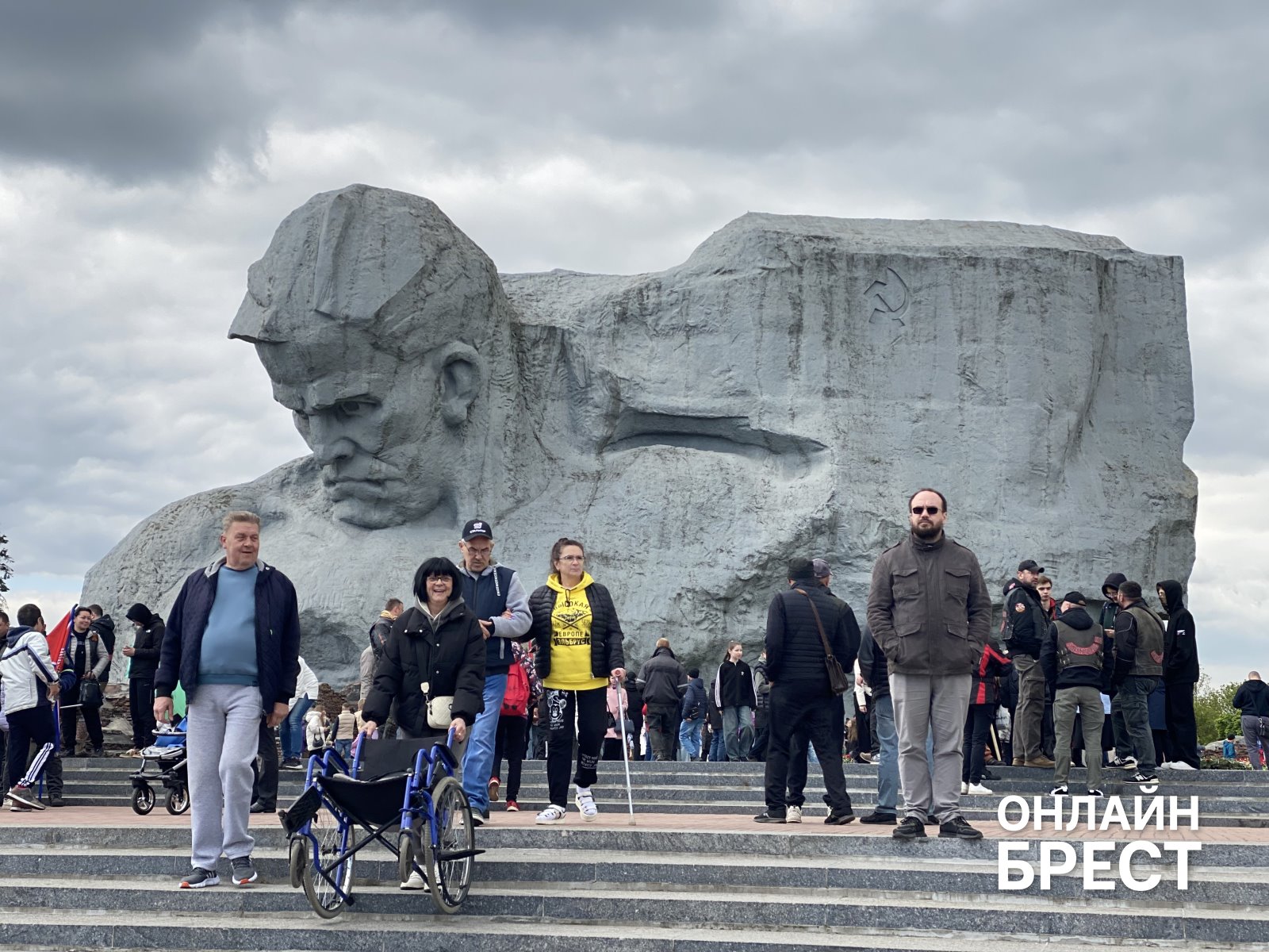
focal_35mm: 52
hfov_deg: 36.8
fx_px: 1906
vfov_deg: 28.0
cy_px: 476
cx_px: 634
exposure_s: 1/1170
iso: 20
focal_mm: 6
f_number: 2
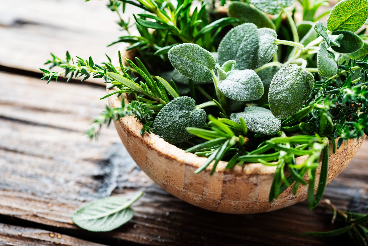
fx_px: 1074
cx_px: 184
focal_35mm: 105
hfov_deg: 19.4
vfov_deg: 13.1
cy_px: 123
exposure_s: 1/200
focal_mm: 105
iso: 200
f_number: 6.3
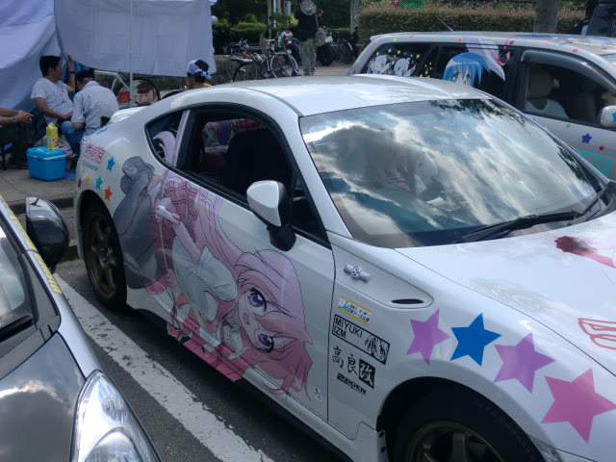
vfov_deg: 34.3
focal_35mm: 42
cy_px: 231
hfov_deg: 44.8
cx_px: 308
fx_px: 747
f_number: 3.4
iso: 64
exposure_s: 1/640
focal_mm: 7.7
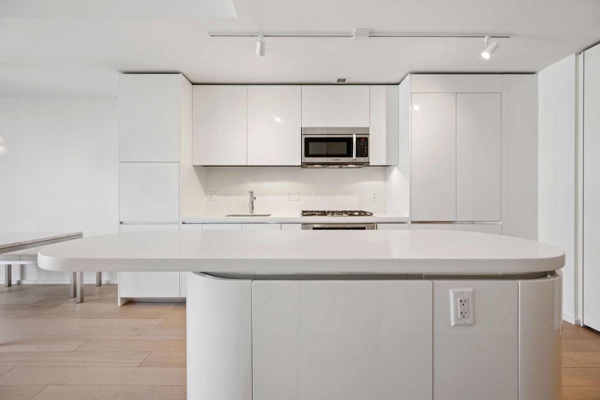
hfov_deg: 104.3
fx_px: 233
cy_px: 200
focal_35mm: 14
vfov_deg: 81.2
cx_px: 300
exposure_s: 1/50
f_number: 7.1
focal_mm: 14
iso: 400
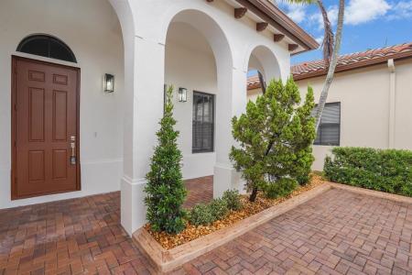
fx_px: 183
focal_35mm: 16
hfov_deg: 96.7
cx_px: 206
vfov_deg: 73.7
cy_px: 138
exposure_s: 1/250
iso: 800
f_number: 8
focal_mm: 16
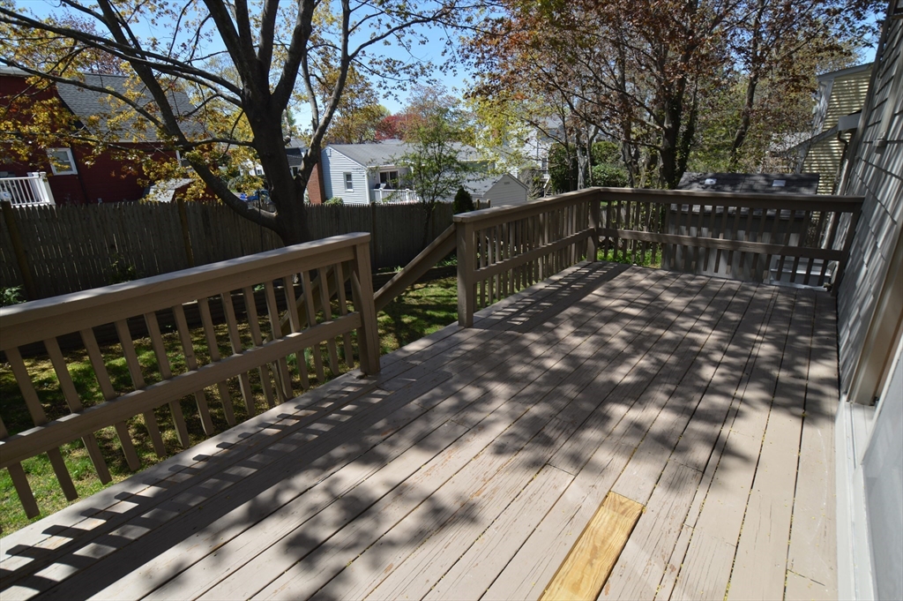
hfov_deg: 95.0
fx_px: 414
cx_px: 452
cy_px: 300
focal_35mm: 16
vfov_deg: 72.0
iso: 100
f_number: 7.1
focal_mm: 11
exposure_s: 1/200
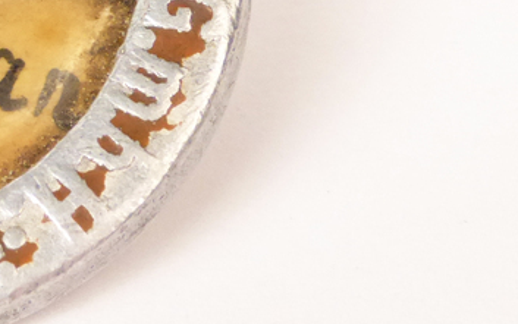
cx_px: -151
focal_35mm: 252
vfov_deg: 5.2
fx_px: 3559
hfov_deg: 8.2
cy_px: -31
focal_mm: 15
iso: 800
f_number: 4.8
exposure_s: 1/125
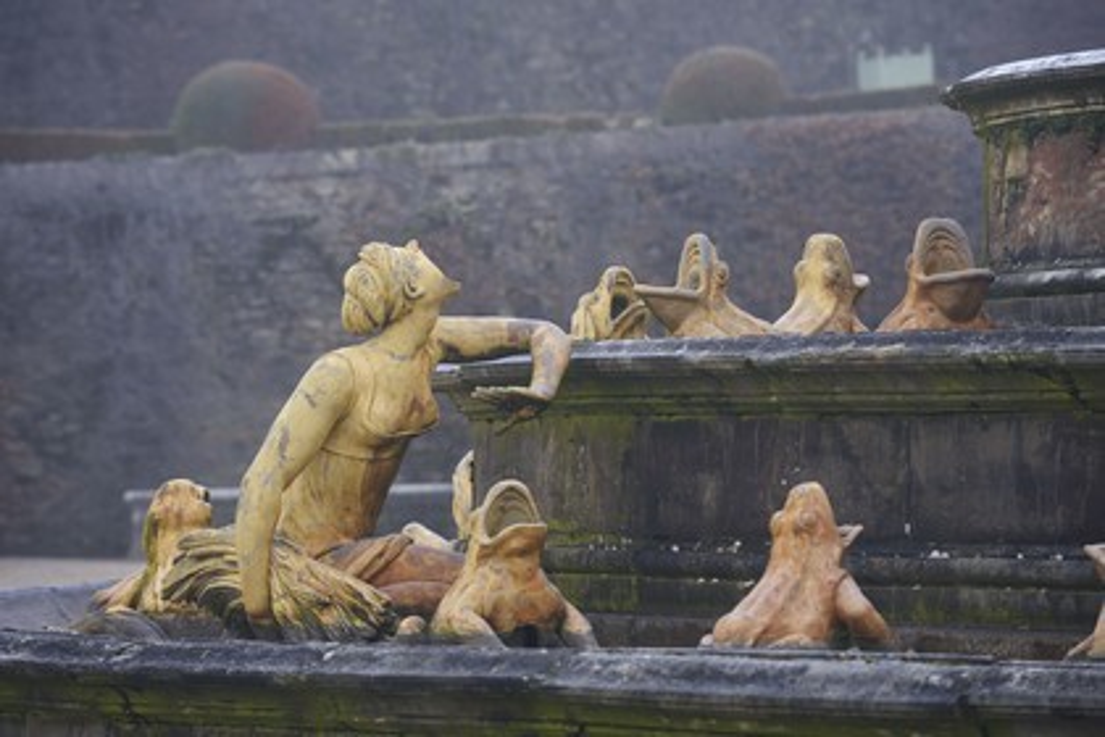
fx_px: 6138
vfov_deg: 6.9
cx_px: 552
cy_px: 368
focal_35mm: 200
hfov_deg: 10.3
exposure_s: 1/160
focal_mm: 200
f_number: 5
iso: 400
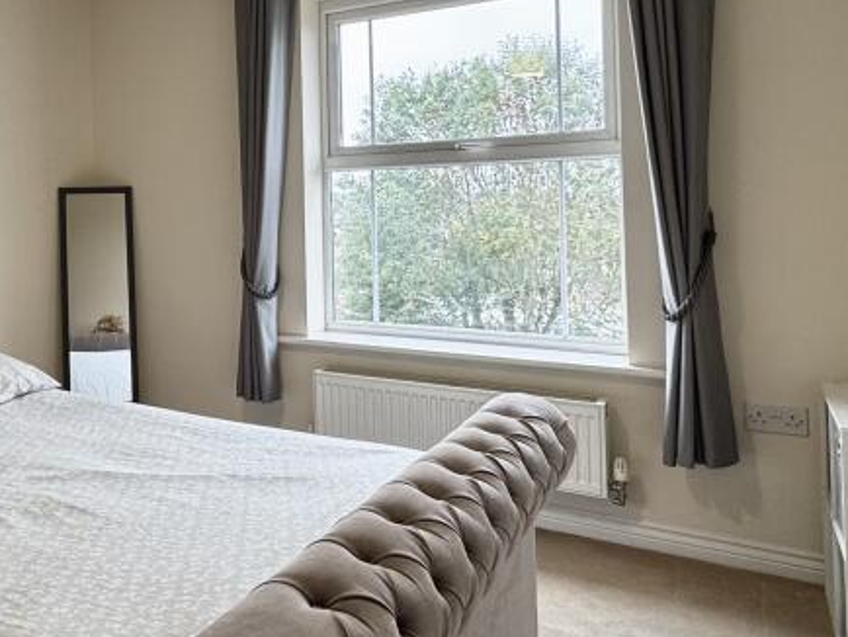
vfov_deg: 42.3
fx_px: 809
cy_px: 201
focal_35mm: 33
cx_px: 137
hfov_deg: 50.9
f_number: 2.2
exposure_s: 1/100
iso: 160
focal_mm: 2.22
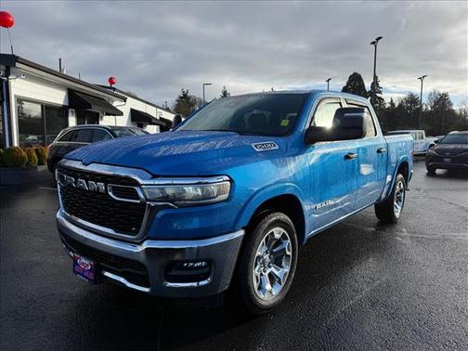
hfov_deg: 71.6
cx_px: 234
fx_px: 324
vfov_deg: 56.8
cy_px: 176
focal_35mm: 24
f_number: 1.78
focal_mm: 6.76
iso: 80
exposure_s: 1/2703
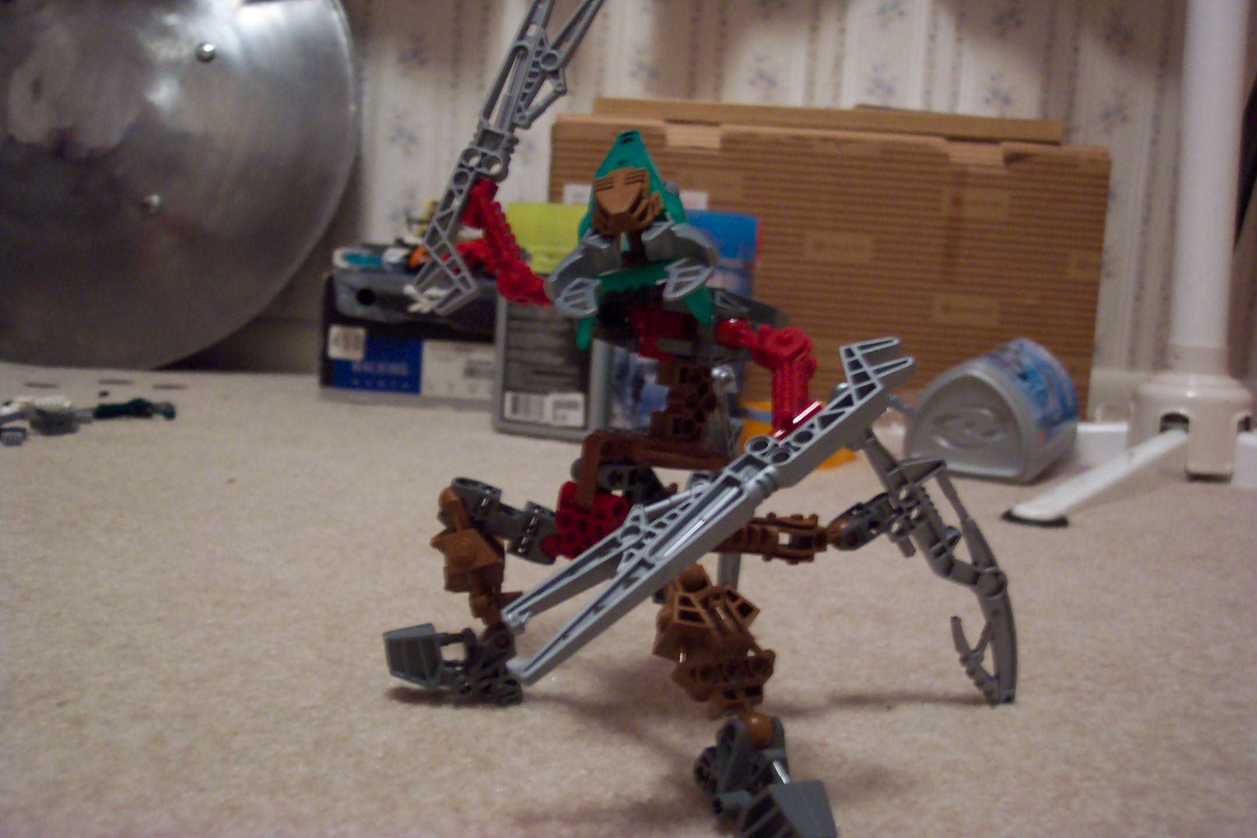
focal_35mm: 38
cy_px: 419
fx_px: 1327
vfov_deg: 35.1
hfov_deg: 50.7
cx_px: 628
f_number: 2.8
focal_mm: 8
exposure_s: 1/8
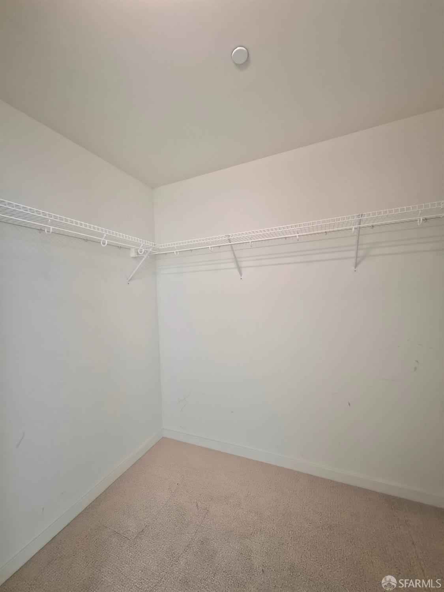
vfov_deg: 106.2
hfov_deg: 89.9
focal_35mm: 13
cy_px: 296
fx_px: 222
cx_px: 222
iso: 250
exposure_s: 1/60.2
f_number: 2.2
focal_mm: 1.7
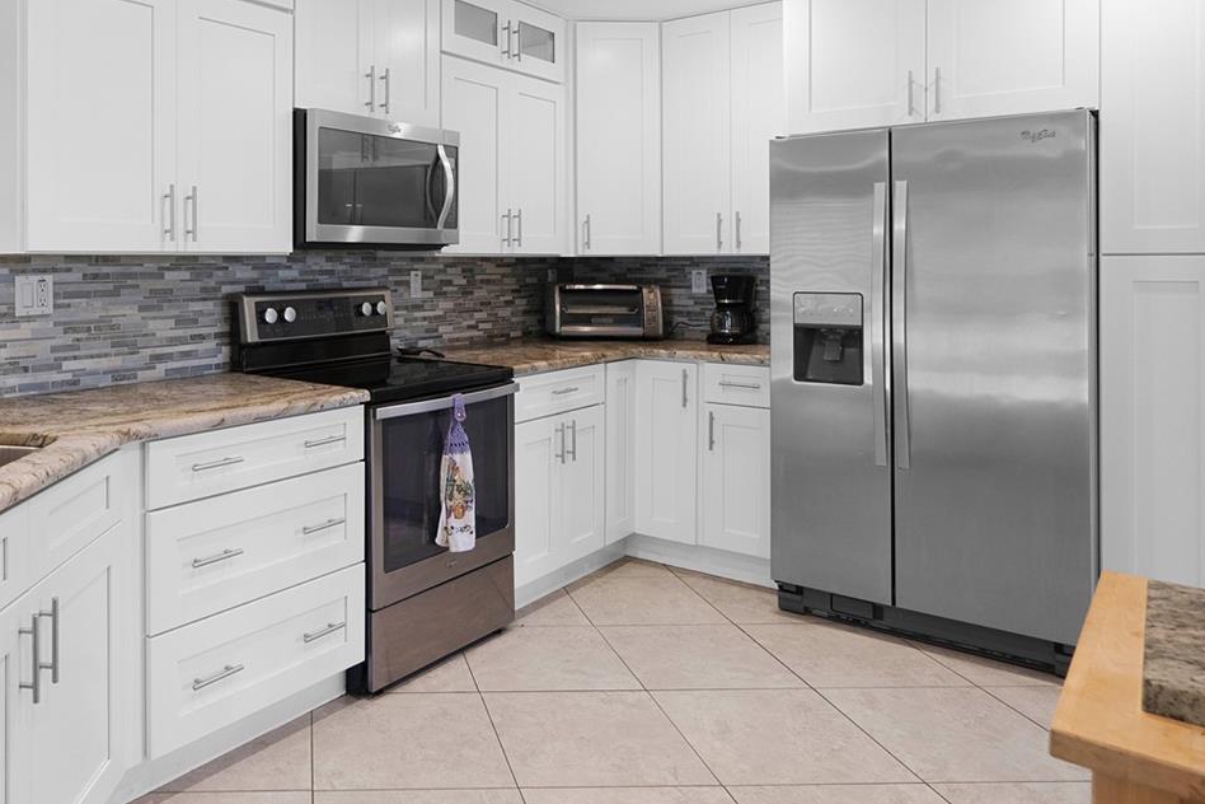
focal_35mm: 27
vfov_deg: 47.2
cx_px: 324
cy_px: 268
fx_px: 904
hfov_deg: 64.0
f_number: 9
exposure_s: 1/5
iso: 1000
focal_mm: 16
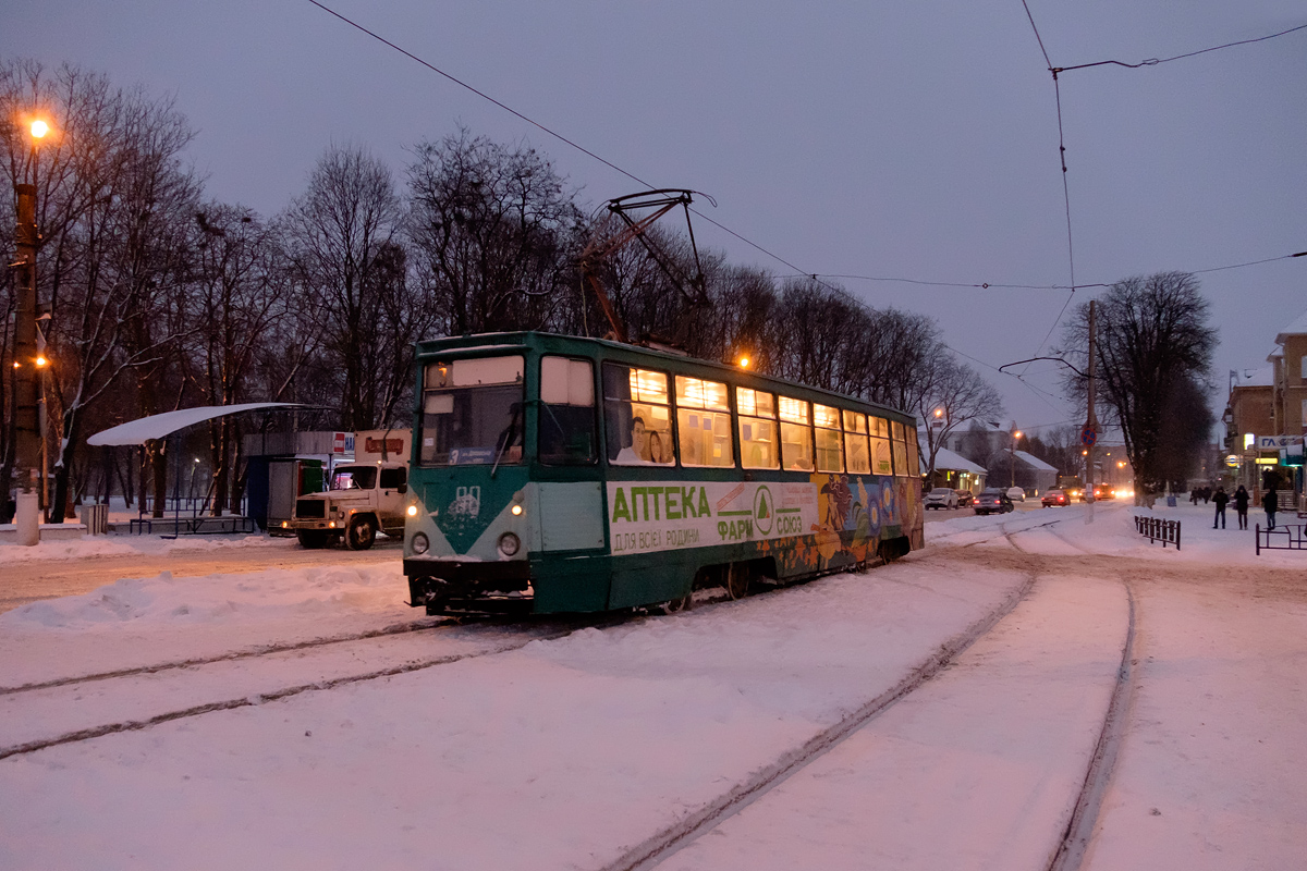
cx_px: 654
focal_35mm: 27
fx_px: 980
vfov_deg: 47.9
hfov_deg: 67.4
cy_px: 436
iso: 3200
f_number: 3.5
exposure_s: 1/125
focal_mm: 18
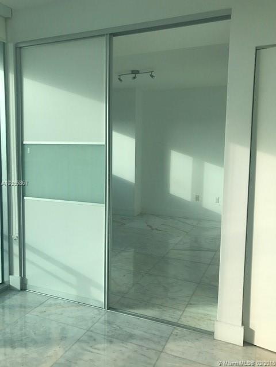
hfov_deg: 49.7
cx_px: 138
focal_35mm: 28
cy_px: 184
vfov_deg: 63.4
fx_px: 298
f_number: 1.8
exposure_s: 1/855
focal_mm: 3.99
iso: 20
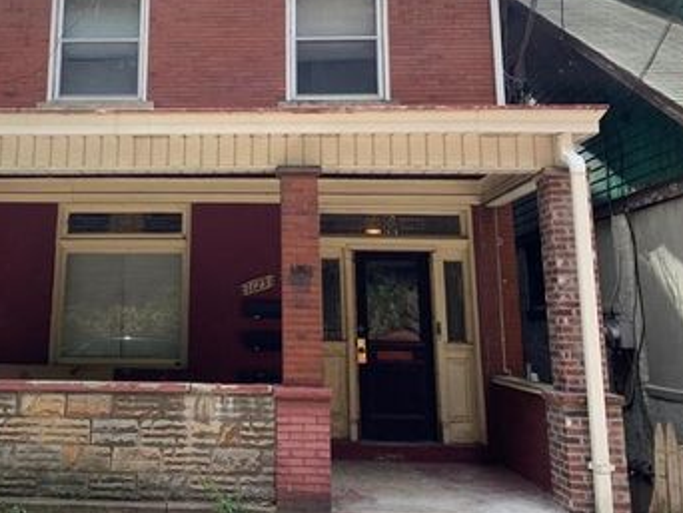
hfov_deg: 48.0
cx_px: 222
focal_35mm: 38
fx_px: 750
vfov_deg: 37.2
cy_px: 159
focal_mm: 4.25
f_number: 1.8
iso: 25
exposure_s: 1/558
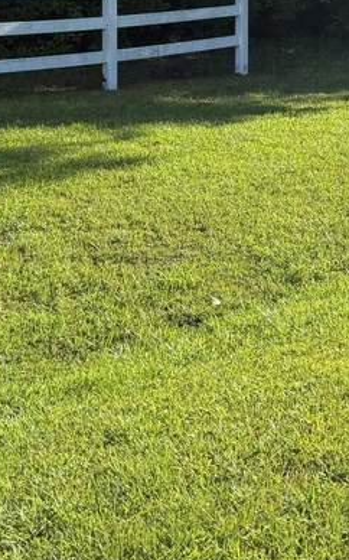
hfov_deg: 15.4
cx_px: 307
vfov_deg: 23.0
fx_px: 1280
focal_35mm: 84
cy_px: -78
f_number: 1.78
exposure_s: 1/1250
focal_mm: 6.76
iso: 80
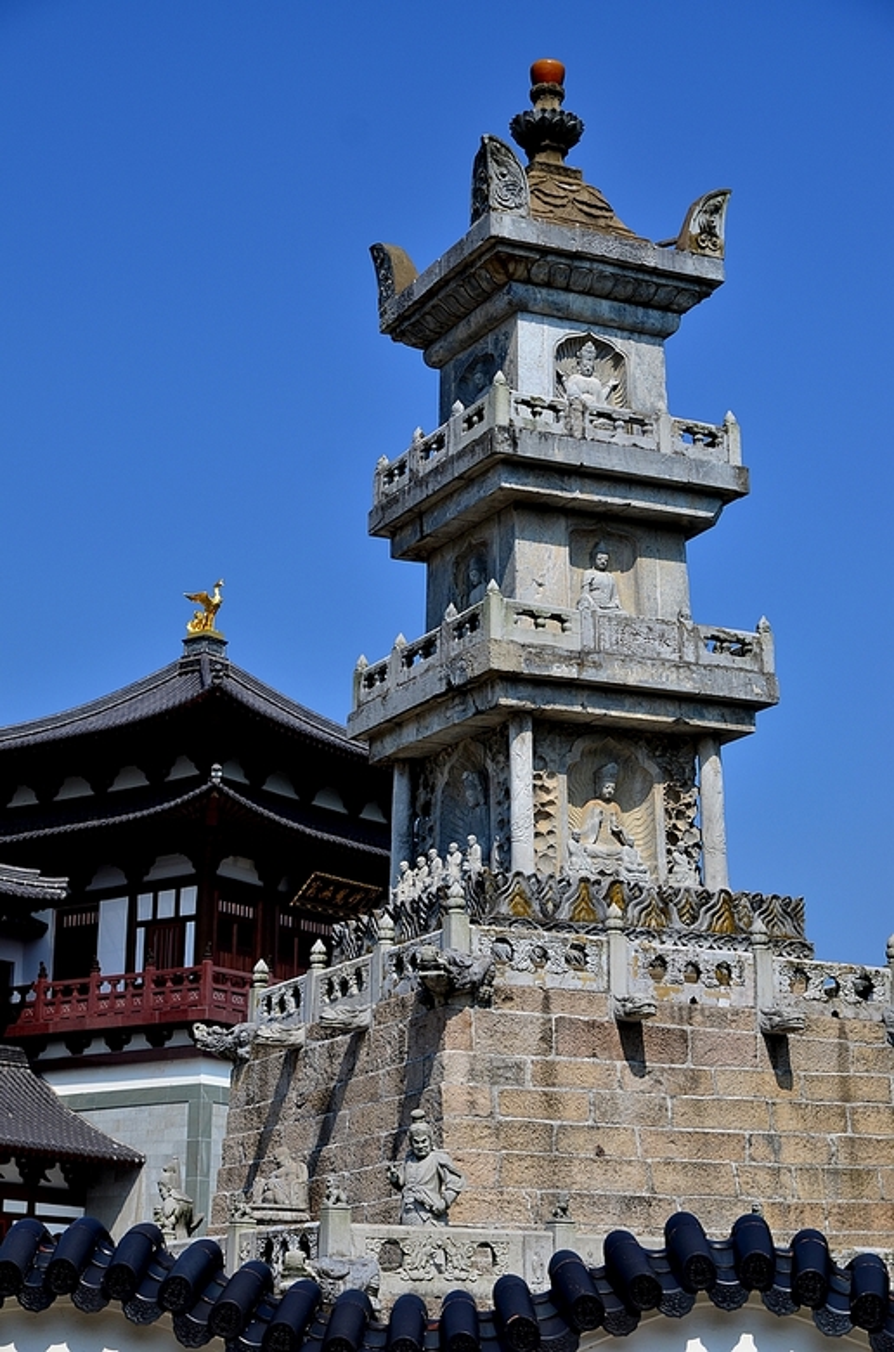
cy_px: 676
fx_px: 2528
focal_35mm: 68
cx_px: 447
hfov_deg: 20.1
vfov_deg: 29.9
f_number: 5
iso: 100
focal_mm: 45
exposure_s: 1/1000
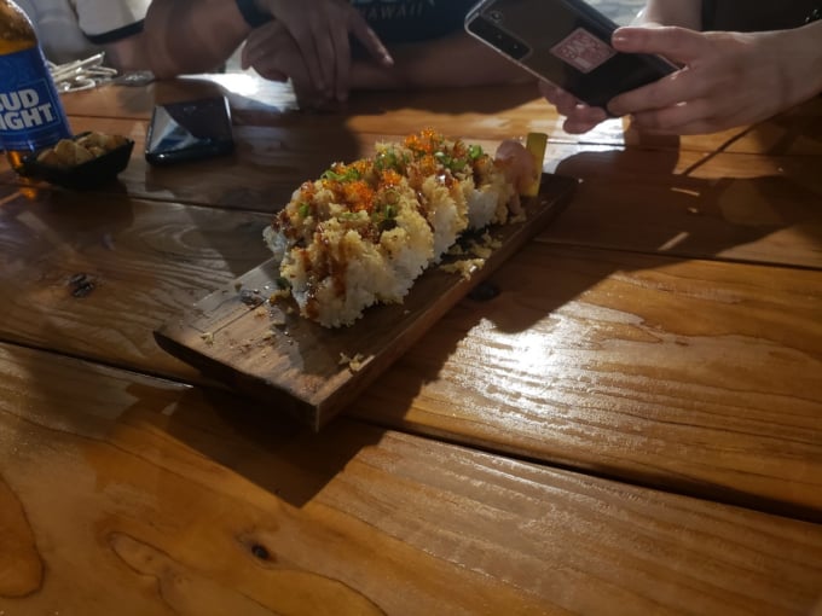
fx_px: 617
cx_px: 411
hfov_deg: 67.3
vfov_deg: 53.1
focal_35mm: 26
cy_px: 308
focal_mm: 4.3
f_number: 1.5
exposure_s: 1/15
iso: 250
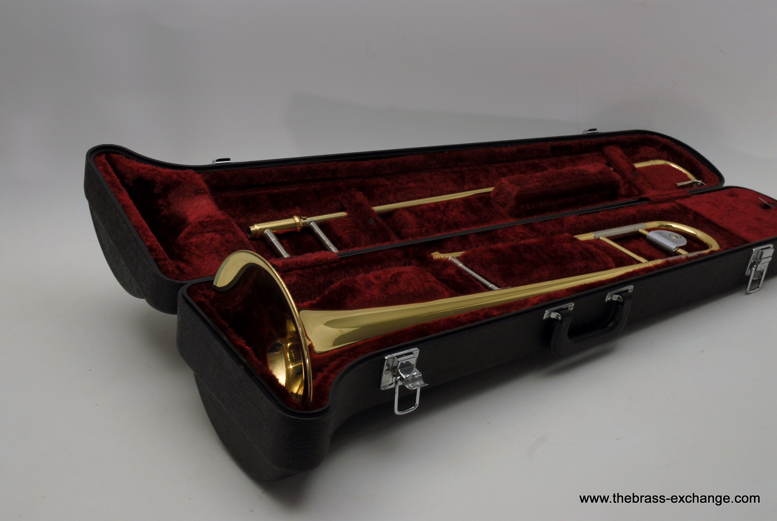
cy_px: 260
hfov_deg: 38.8
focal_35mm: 51
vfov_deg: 26.6
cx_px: 388
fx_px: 1103
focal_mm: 34
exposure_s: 1/3
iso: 100
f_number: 8
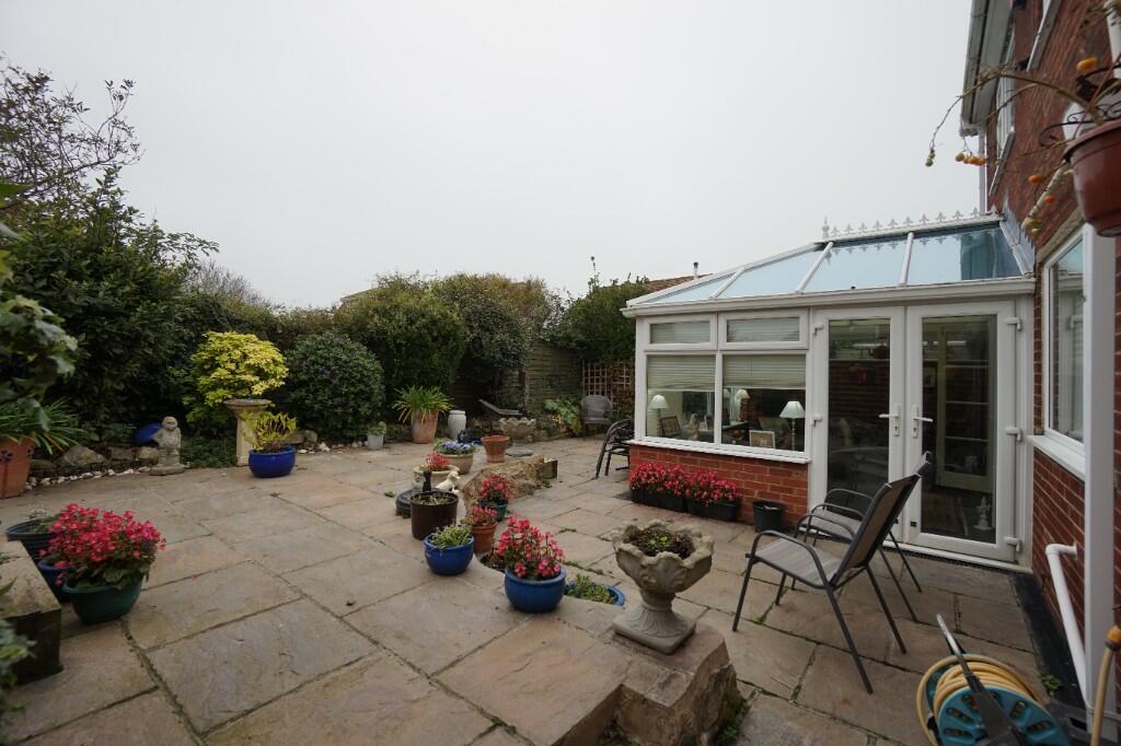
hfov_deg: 100.4
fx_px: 467
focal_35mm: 15
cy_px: 373
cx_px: 560
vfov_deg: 77.3
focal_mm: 10
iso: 100
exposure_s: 1/80
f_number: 5.6
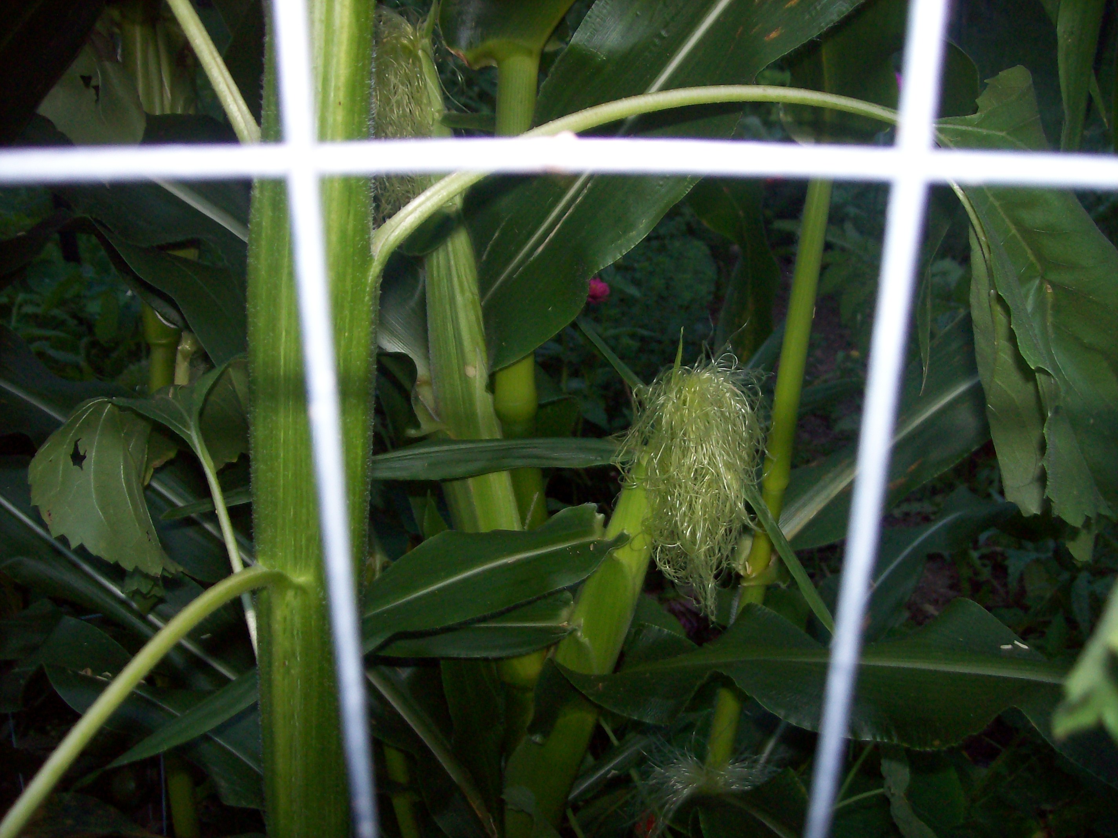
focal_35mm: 36
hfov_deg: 51.4
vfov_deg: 39.6
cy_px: 419
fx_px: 1162
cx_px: 559
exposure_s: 1/64
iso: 80
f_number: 2.7
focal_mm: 6
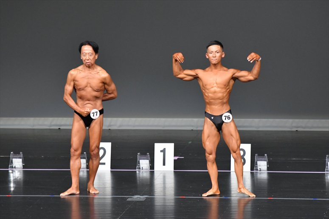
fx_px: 2877
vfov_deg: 4.4
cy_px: 110
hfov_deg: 6.5
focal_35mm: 315
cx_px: 164
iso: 5000
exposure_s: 1/400
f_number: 5.6
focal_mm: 210
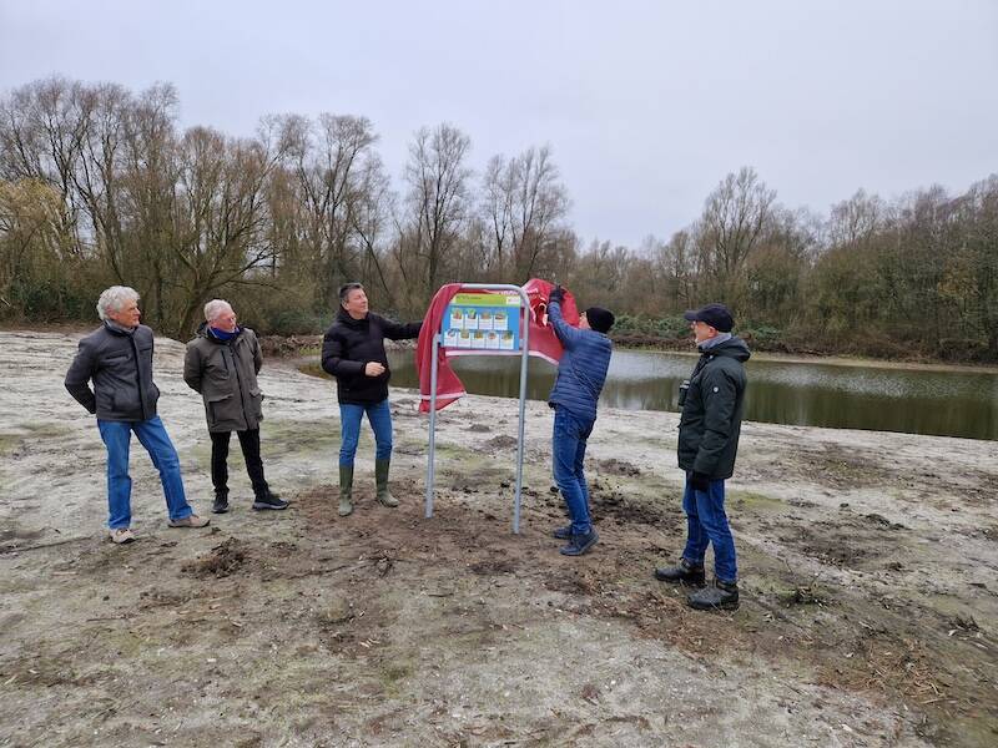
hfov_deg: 73.9
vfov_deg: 58.9
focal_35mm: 23
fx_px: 663
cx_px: 499
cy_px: 374
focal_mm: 5.4
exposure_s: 1/180
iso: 50
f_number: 1.8
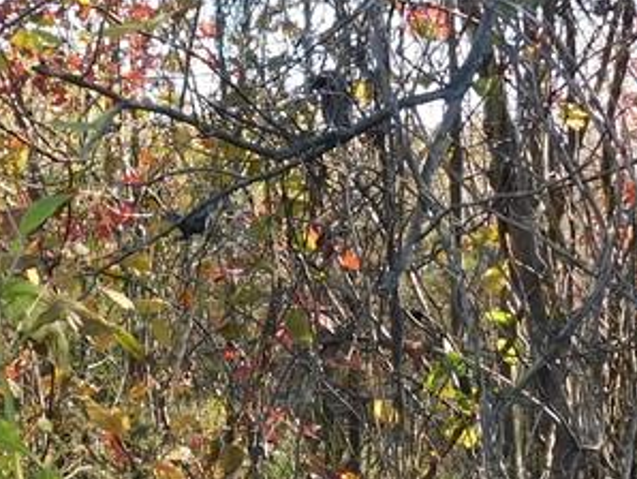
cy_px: 216
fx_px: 1455
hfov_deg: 24.6
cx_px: 224
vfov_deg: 18.7
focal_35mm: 79
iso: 125
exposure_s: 1/200
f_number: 3
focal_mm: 4
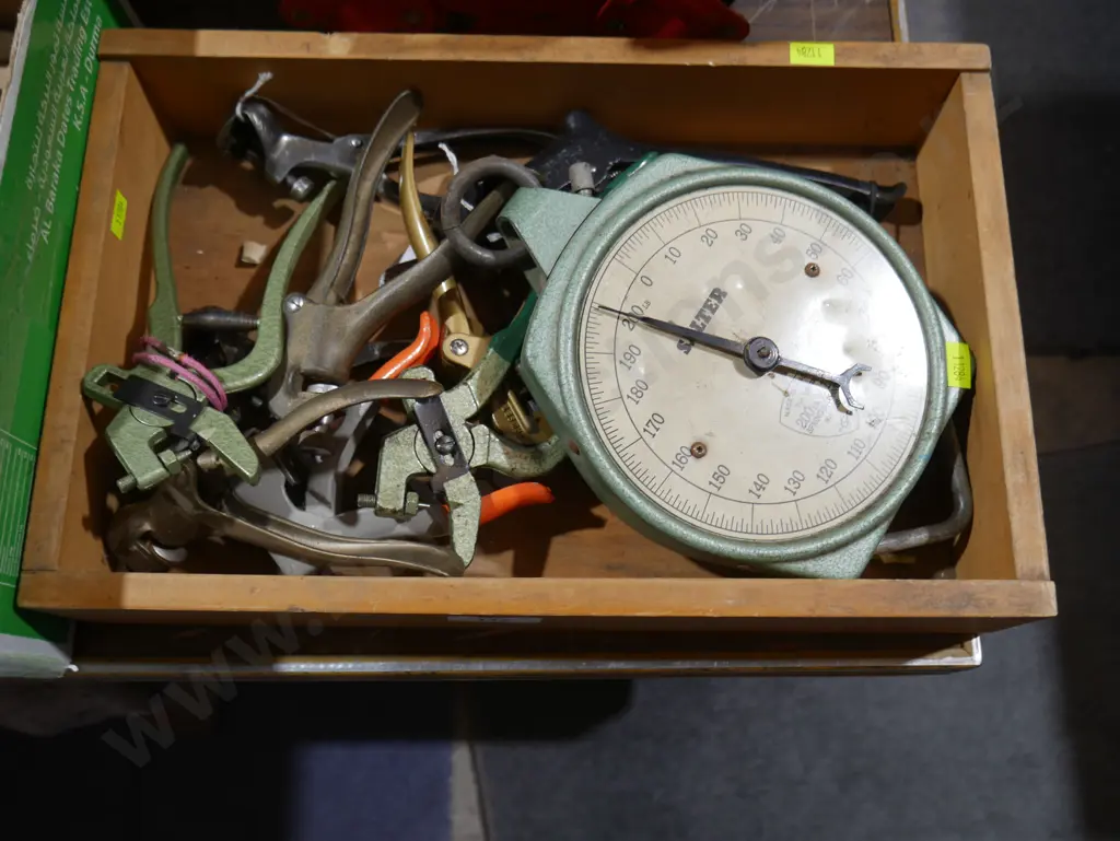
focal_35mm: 32
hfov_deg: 56.8
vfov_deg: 44.2
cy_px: 420
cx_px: 560
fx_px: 1036
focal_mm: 16
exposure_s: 1/60
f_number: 3.6
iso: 250
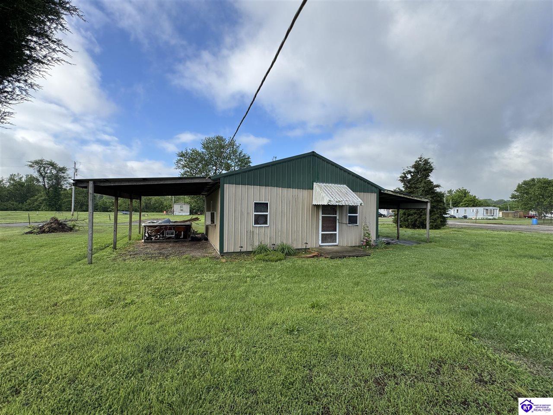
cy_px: 208
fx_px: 224
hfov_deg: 102.1
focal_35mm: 14
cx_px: 276
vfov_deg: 85.7
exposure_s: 1/821
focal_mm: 2.22
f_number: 2.2
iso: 40
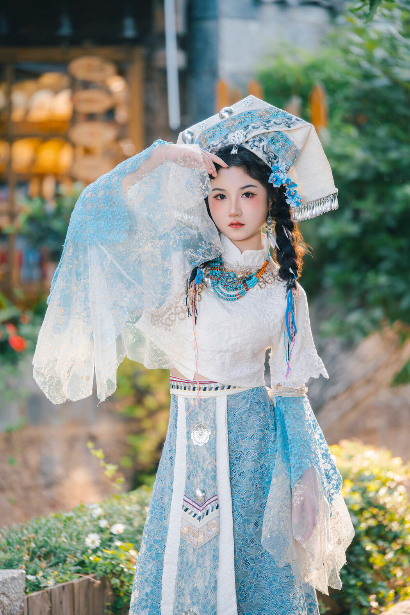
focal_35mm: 128
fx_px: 2186
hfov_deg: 10.7
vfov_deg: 16.0
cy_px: 308
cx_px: 205
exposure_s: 1/125
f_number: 2.8
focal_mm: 128
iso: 160
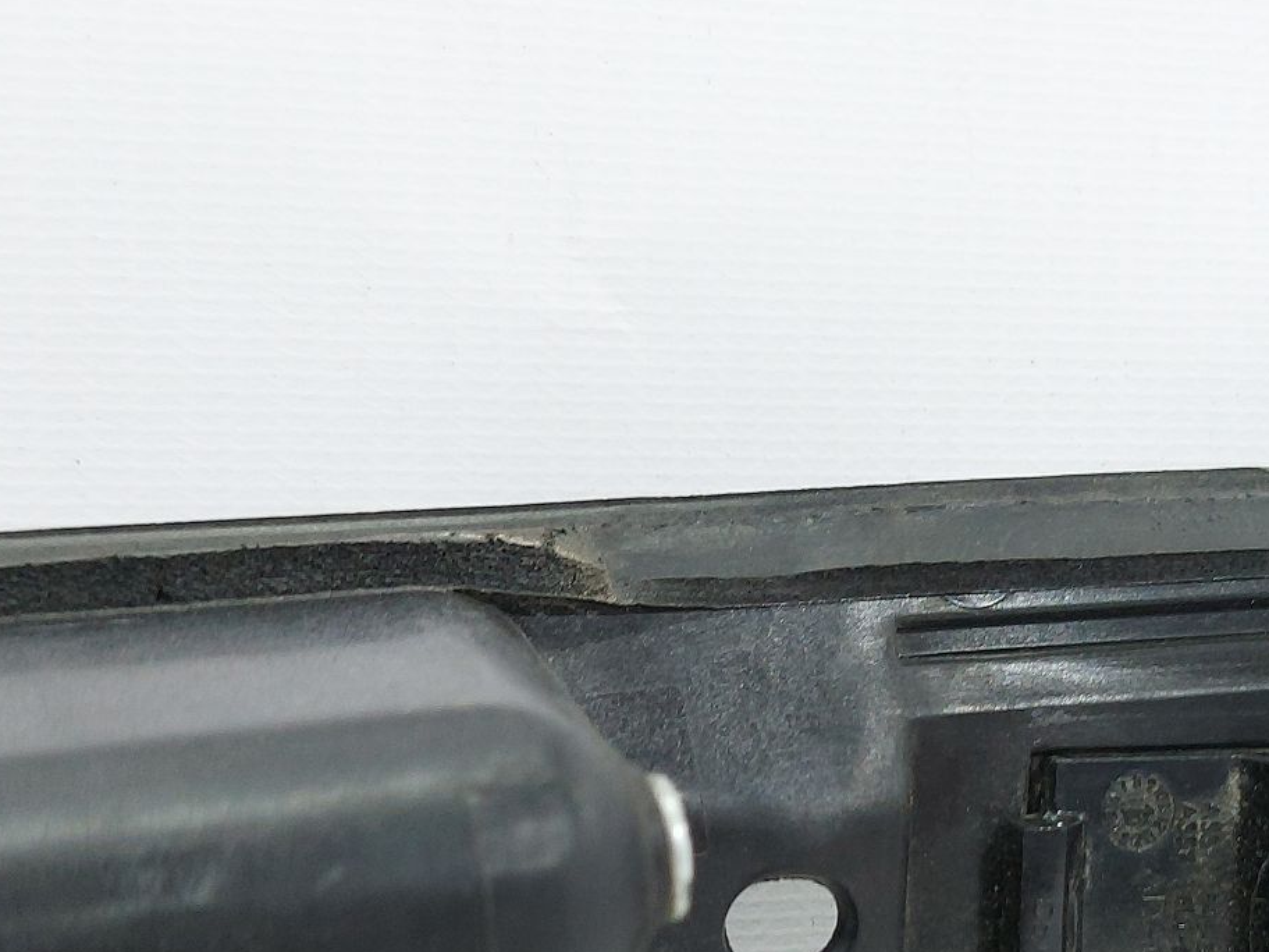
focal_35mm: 73
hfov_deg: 26.3
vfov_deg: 19.6
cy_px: 926
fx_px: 2676
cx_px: 957
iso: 80
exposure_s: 1/50
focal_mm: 5.23
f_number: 1.8
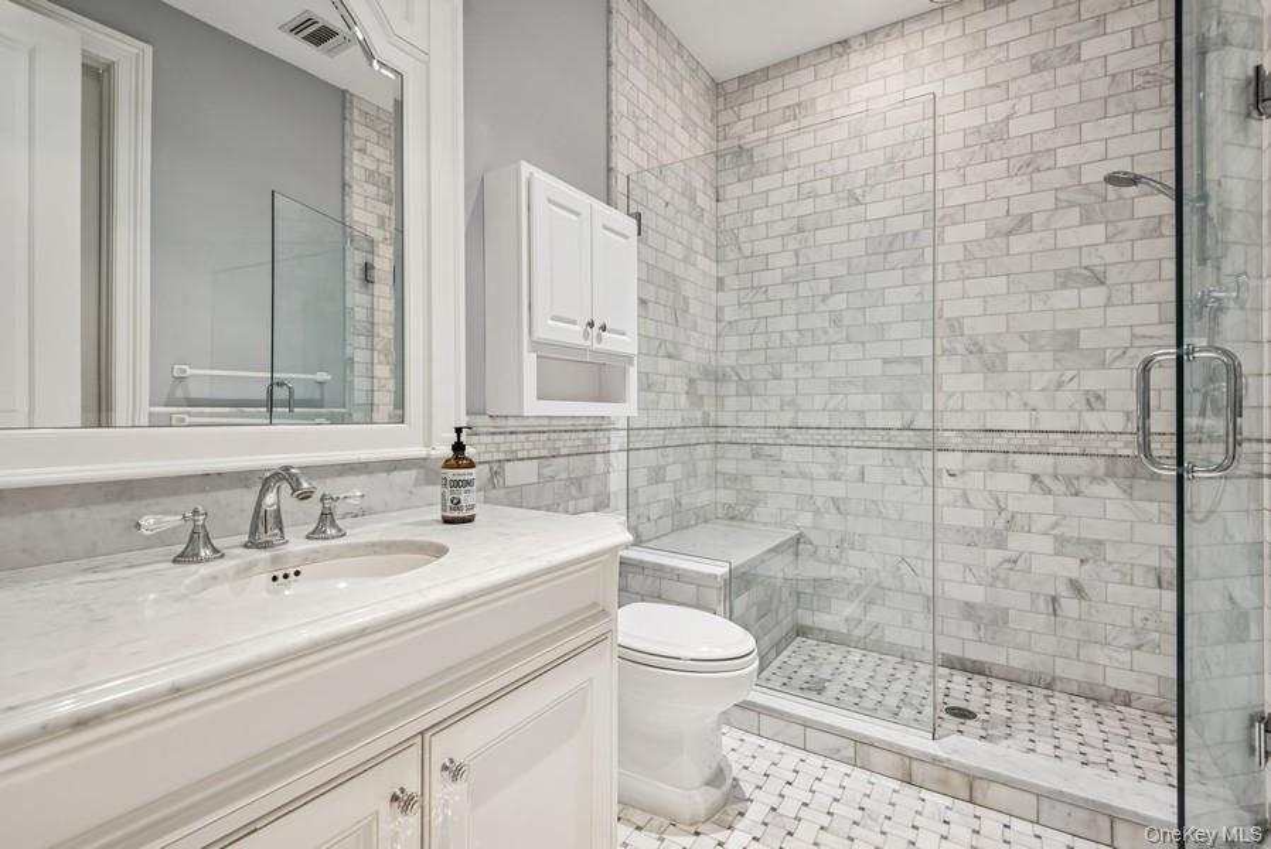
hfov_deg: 96.7
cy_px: 424
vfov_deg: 73.8
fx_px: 565
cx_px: 636
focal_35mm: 16
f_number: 9
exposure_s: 1/8
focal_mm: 16
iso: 200
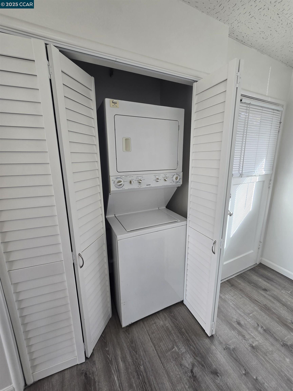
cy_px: 196
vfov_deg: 106.2
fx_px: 147
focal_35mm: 13
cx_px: 146
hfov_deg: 89.9
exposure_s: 1/120
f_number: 2.2
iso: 100
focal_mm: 2.2
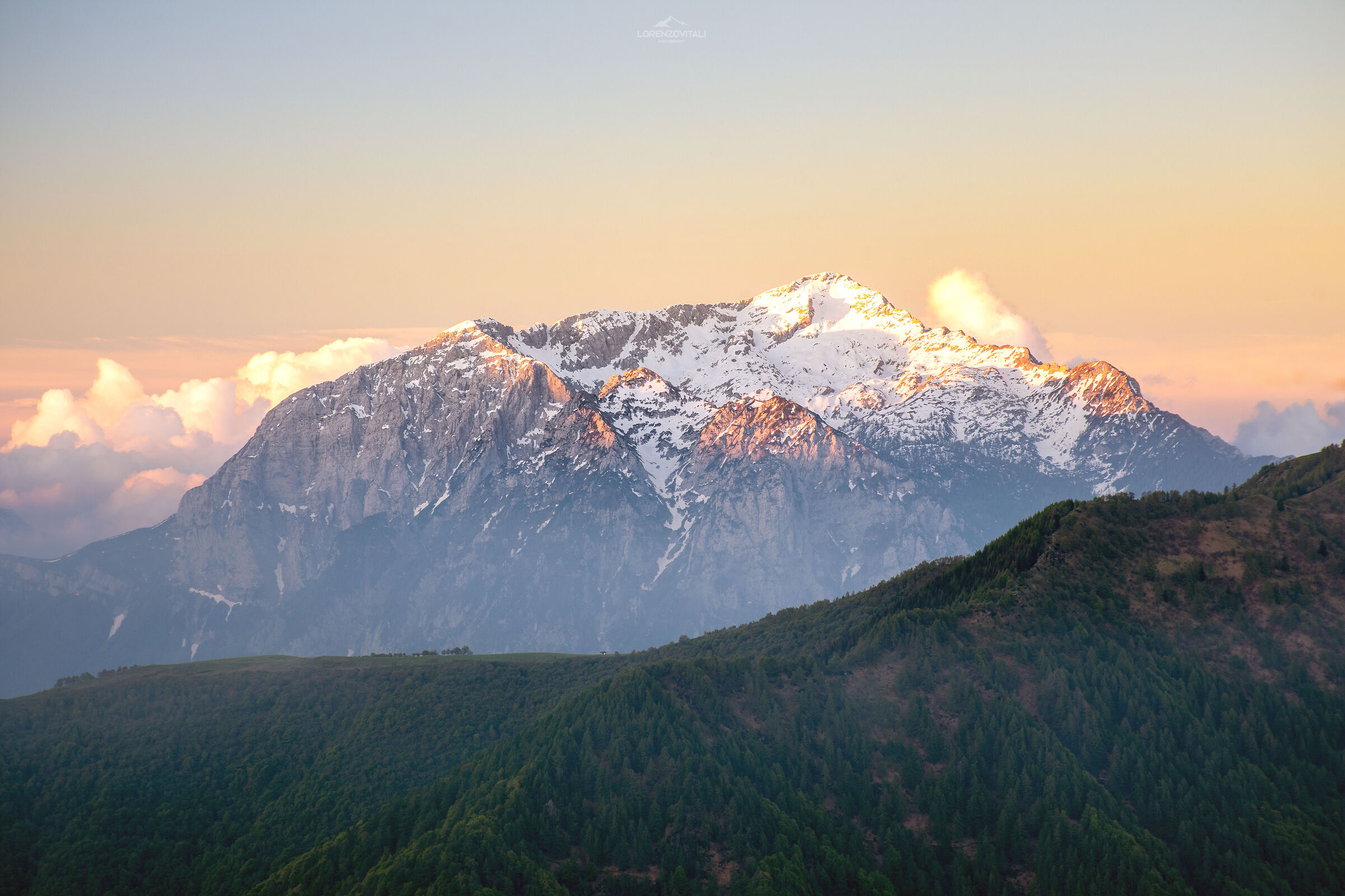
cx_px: 672
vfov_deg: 10.2
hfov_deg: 15.2
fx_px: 5043
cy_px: 448
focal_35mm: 135
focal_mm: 90
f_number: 10
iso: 100
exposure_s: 1/4
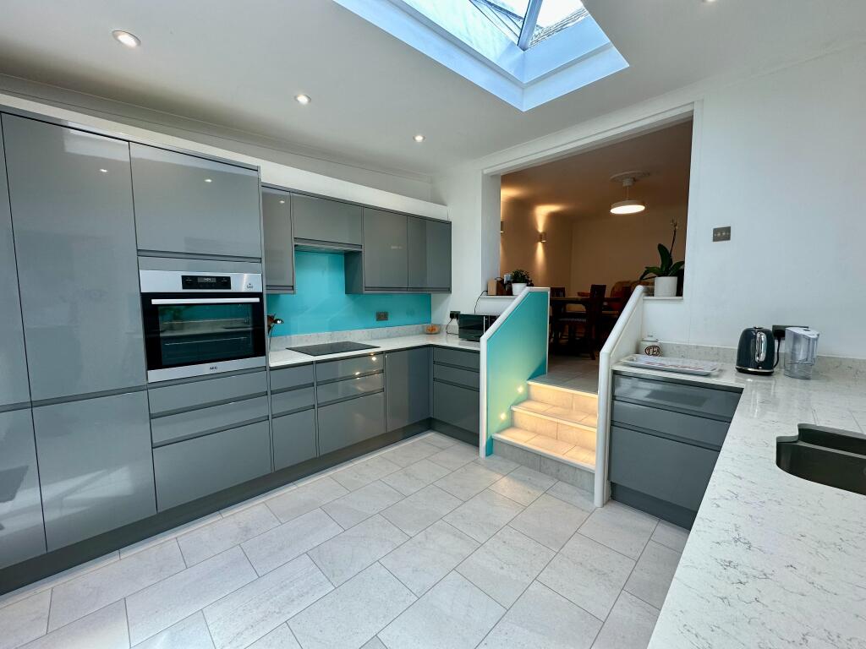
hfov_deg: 102.1
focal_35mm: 14
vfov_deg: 85.7
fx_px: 350
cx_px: 433
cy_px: 324
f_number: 2.2
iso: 64
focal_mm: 2.22
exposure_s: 1/100
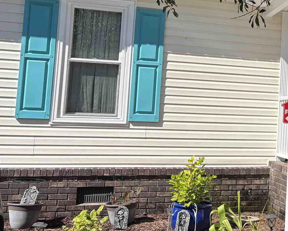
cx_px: 355
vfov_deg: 23.0
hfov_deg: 25.5
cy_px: 67
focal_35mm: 66
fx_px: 563
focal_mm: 5.96
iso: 50
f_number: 1.6
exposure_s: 1/2747
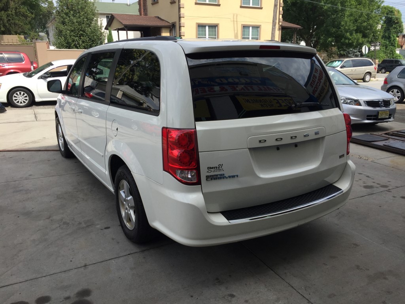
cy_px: 152
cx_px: 202
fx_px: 339
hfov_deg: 61.7
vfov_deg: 48.2
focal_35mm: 29
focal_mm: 4.15
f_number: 2.2
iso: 32
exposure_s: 1/1130
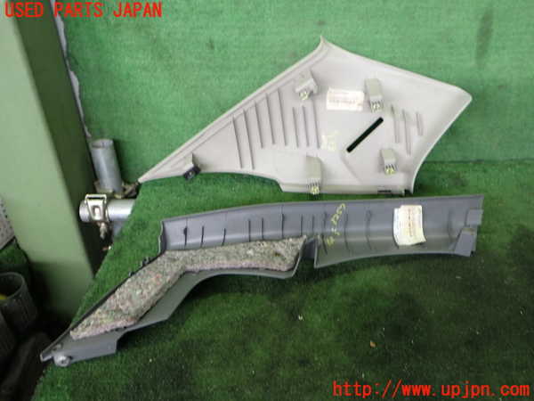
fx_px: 463
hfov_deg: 60.0
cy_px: 200
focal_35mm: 30
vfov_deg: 46.8
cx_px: 267
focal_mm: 5.4
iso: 200
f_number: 2.3
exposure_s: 1/30
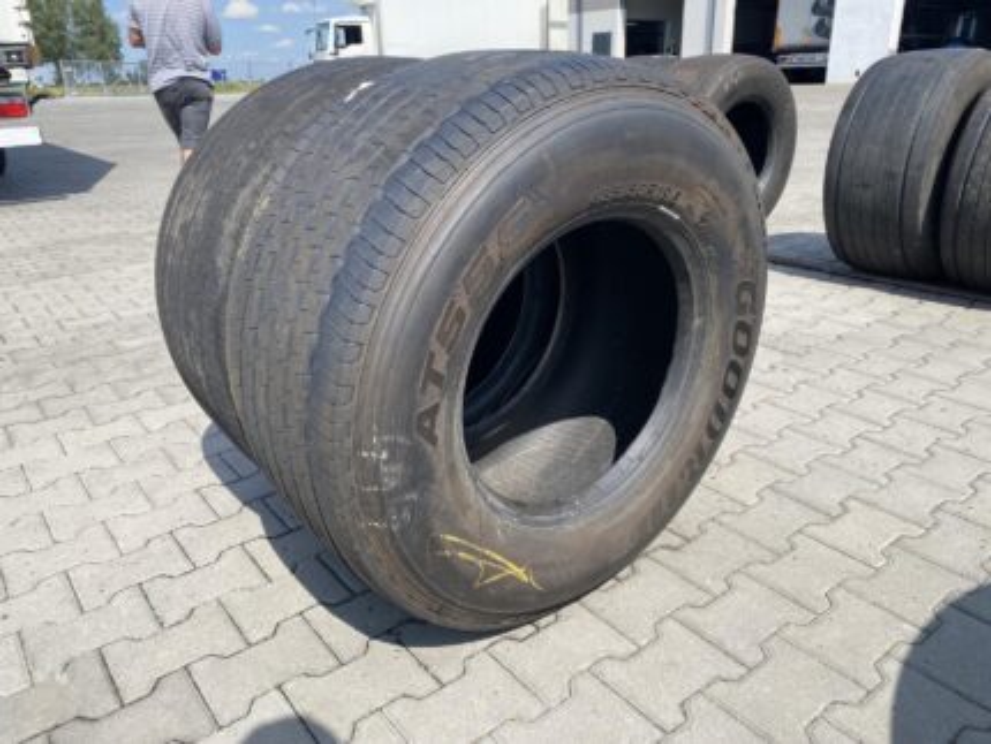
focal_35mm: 26
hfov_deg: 67.3
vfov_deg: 53.1
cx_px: 496
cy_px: 372
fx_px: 745
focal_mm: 4.25
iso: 32
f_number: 1.8
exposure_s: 1/1996
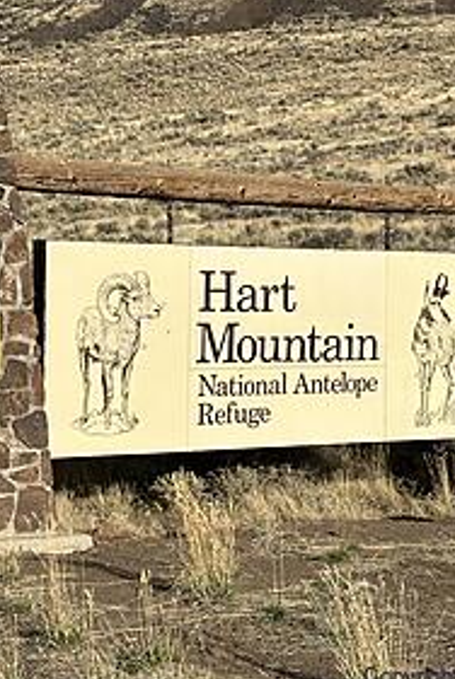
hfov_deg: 19.2
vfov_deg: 28.4
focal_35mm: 71
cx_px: 208
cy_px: 329
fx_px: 1343
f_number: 1.78
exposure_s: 1/6623
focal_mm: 6.86
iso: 64
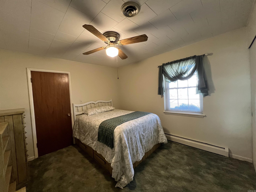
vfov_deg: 89.9
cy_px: 96
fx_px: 96
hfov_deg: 106.2
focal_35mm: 13
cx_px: 128
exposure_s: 1/60
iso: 400
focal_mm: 1.57
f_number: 1.8
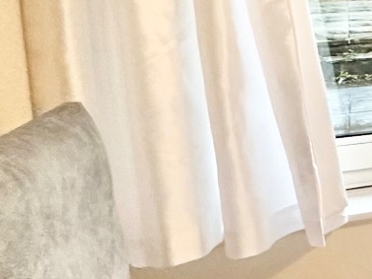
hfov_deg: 15.6
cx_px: 862
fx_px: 817
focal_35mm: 76
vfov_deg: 19.3
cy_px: 67
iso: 320
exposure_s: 1/50
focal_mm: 2.22
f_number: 2.2
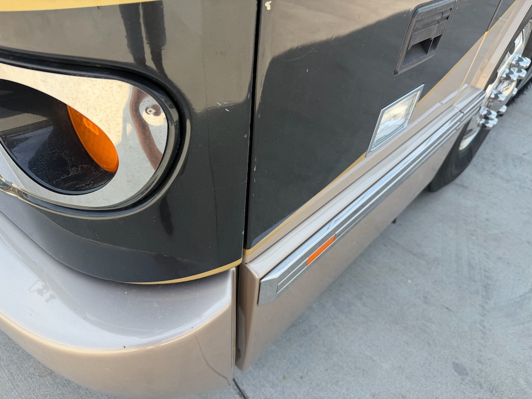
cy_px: 200
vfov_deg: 56.8
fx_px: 369
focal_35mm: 24
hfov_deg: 71.6
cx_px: 266
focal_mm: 6.76
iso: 100
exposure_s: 1/1292
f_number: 1.78
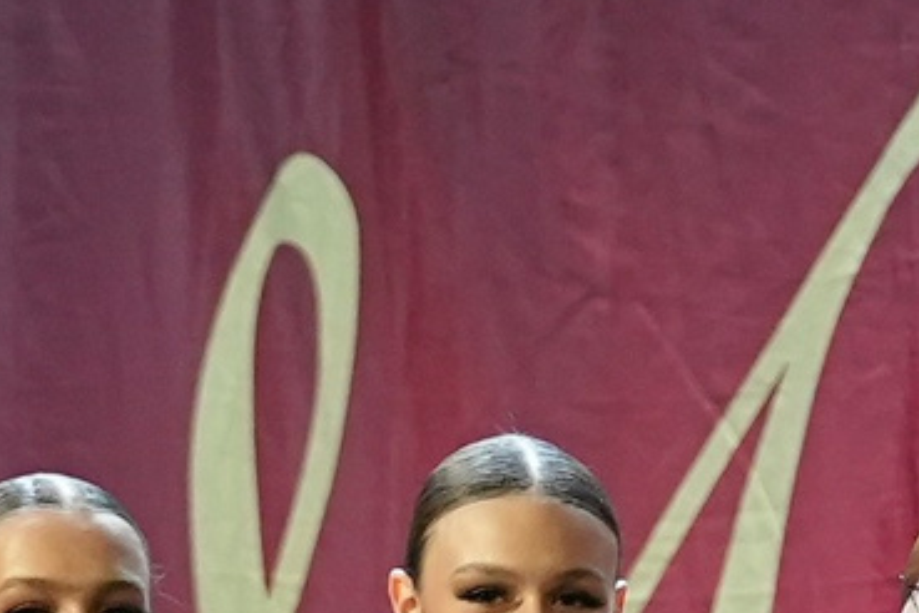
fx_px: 23918
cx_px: 1422
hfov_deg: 2.2
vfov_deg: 1.5
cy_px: 963
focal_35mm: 937
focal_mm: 90
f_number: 2.8
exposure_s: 1/400
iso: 2000
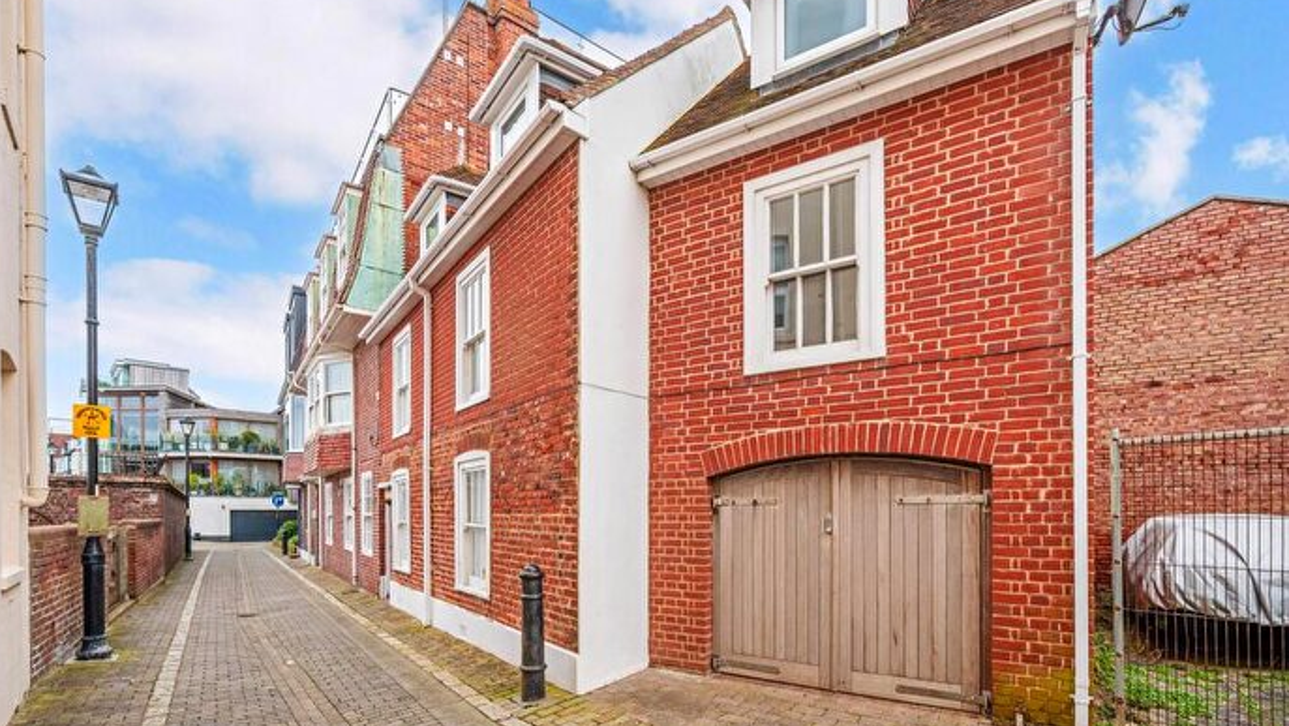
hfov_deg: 99.3
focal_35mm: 16
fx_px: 547
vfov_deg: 66.9
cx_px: 634
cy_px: 319
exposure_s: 1/320
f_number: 8
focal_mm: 15
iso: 200
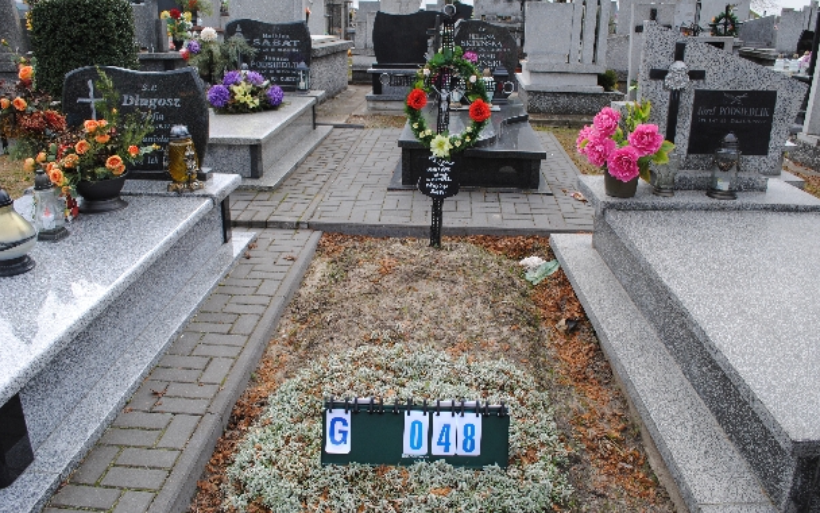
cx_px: 413
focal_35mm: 29
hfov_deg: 64.6
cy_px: 235
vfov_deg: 43.1
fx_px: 648
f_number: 6.3
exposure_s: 1/160
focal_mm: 18
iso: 100
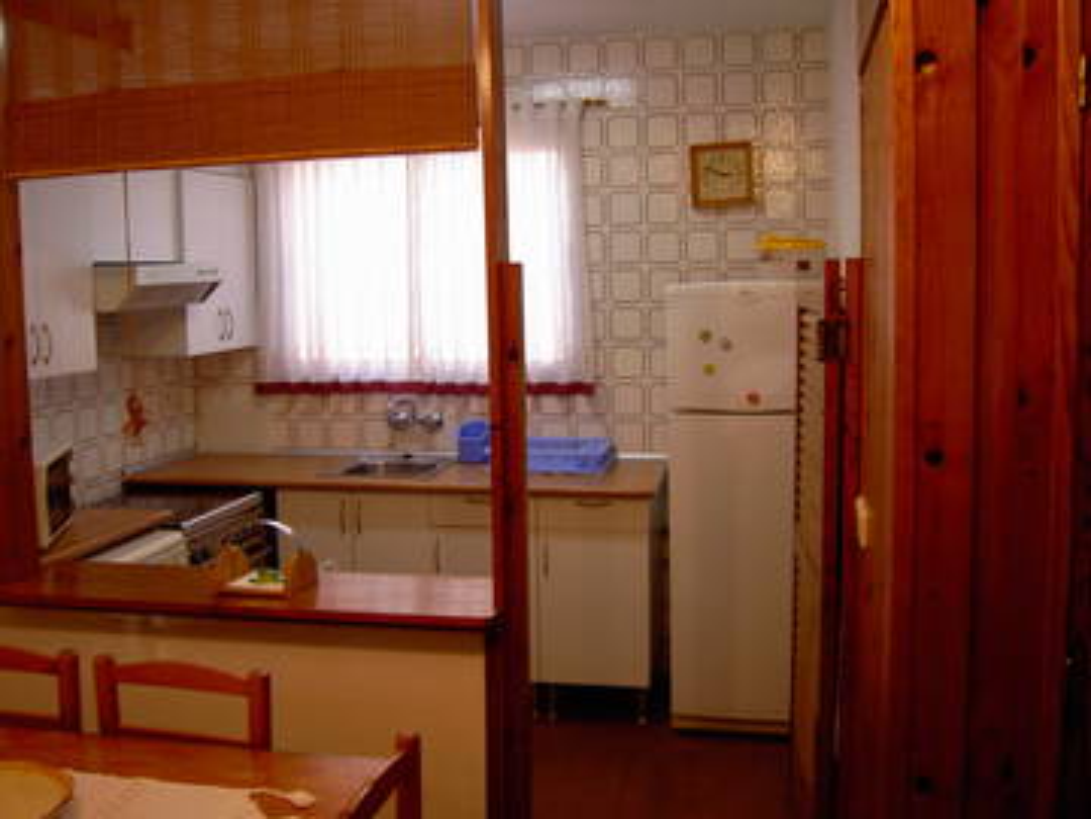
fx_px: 1103
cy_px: 410
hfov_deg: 52.6
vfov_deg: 40.7
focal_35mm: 35
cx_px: 546
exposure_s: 1/20
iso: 200
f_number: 2.8
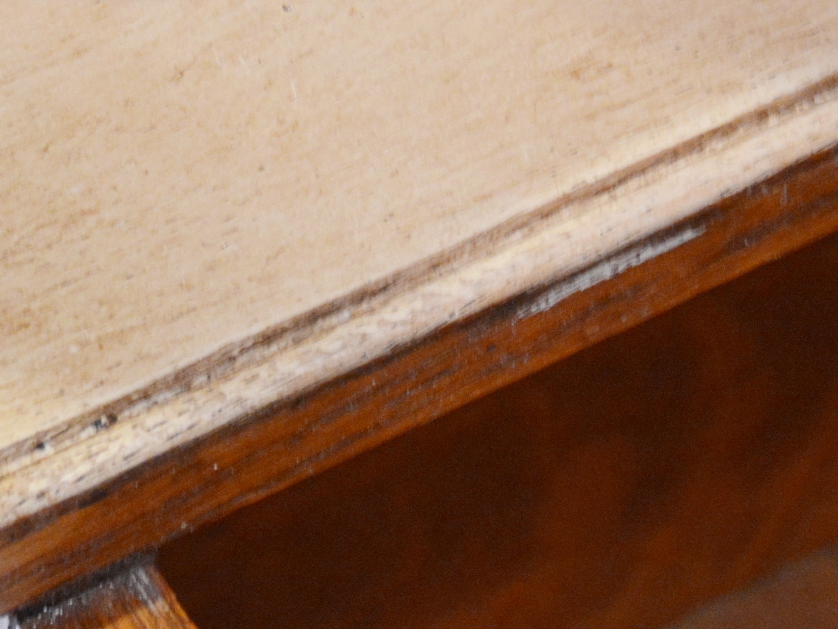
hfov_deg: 12.3
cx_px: 103
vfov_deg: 9.3
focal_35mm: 159
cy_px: 228
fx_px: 3849
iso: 1400
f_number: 4.5
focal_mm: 32
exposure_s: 1/30
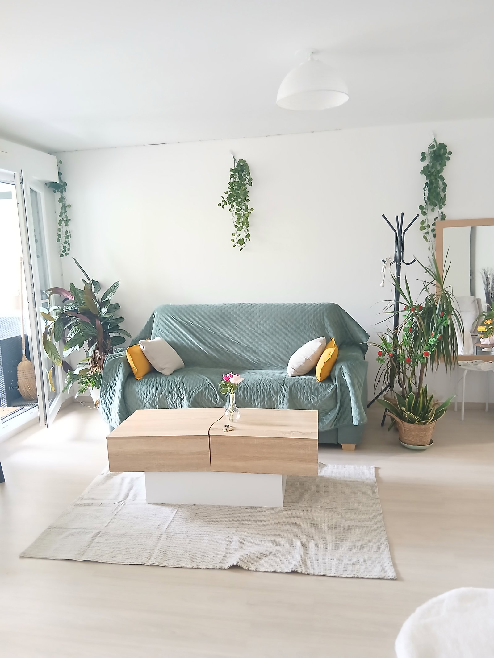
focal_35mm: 26
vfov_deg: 67.3
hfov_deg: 53.1
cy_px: 329
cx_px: 247
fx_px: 495
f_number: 1.8
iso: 400
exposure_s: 1/25
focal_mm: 3.98
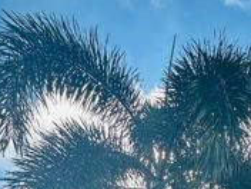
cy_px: 339
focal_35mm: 53
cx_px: 210
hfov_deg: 34.8
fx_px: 384
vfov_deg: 20.1
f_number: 2.2
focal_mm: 2.22
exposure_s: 1/779
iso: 40
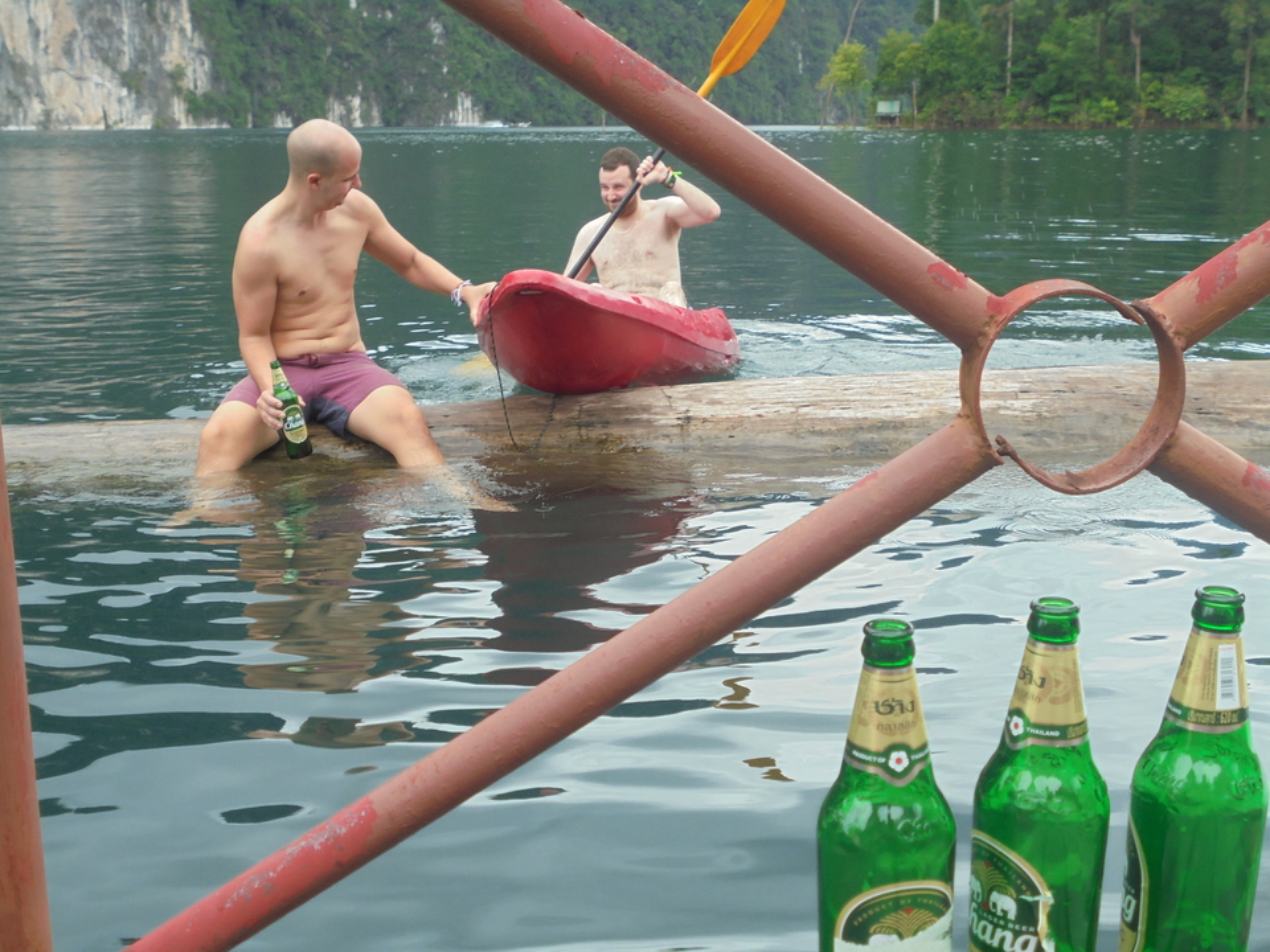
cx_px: 635
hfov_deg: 38.9
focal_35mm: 49
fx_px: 1798
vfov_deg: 29.7
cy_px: 476
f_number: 4.8
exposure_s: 1/125
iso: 100
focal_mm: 8.9
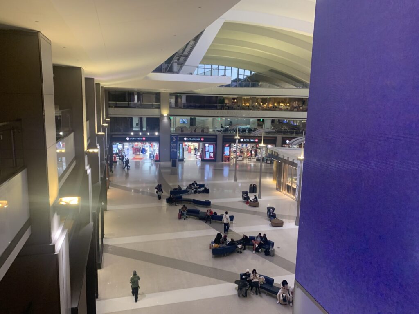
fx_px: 315
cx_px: 210
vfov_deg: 53.1
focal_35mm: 26
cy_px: 157
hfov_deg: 67.3
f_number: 1.8
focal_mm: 4.25
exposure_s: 1/60
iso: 200
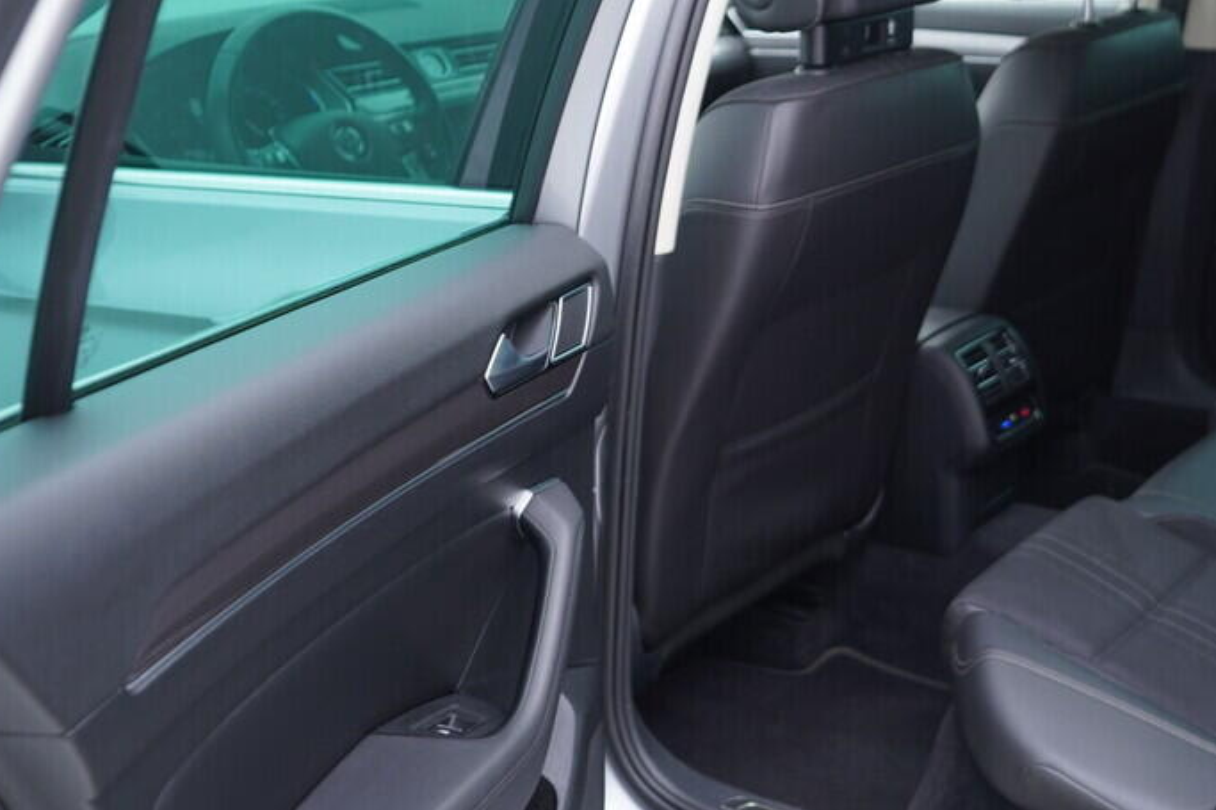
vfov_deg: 25.0
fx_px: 1823
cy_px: 378
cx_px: 830
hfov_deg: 36.4
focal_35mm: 54
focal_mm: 24
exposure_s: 1/40
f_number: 2.8
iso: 200
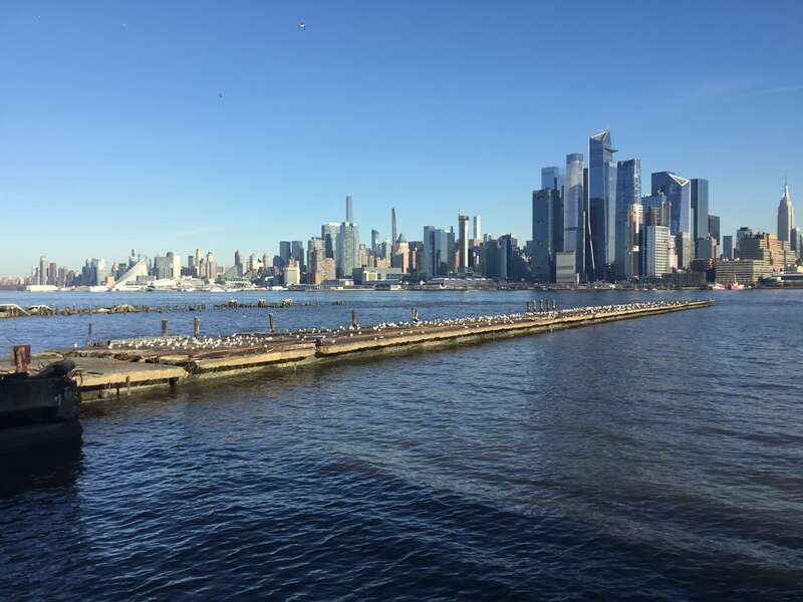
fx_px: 719
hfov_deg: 58.4
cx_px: 402
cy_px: 301
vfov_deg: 45.4
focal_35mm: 31
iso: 25
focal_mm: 3.3
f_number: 2.4
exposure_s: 1/1072
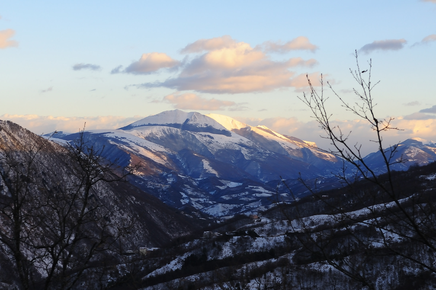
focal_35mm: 82
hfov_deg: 24.6
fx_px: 998
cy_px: 145
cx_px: 218
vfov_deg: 16.5
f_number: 7.1
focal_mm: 55
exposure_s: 1/160
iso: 200
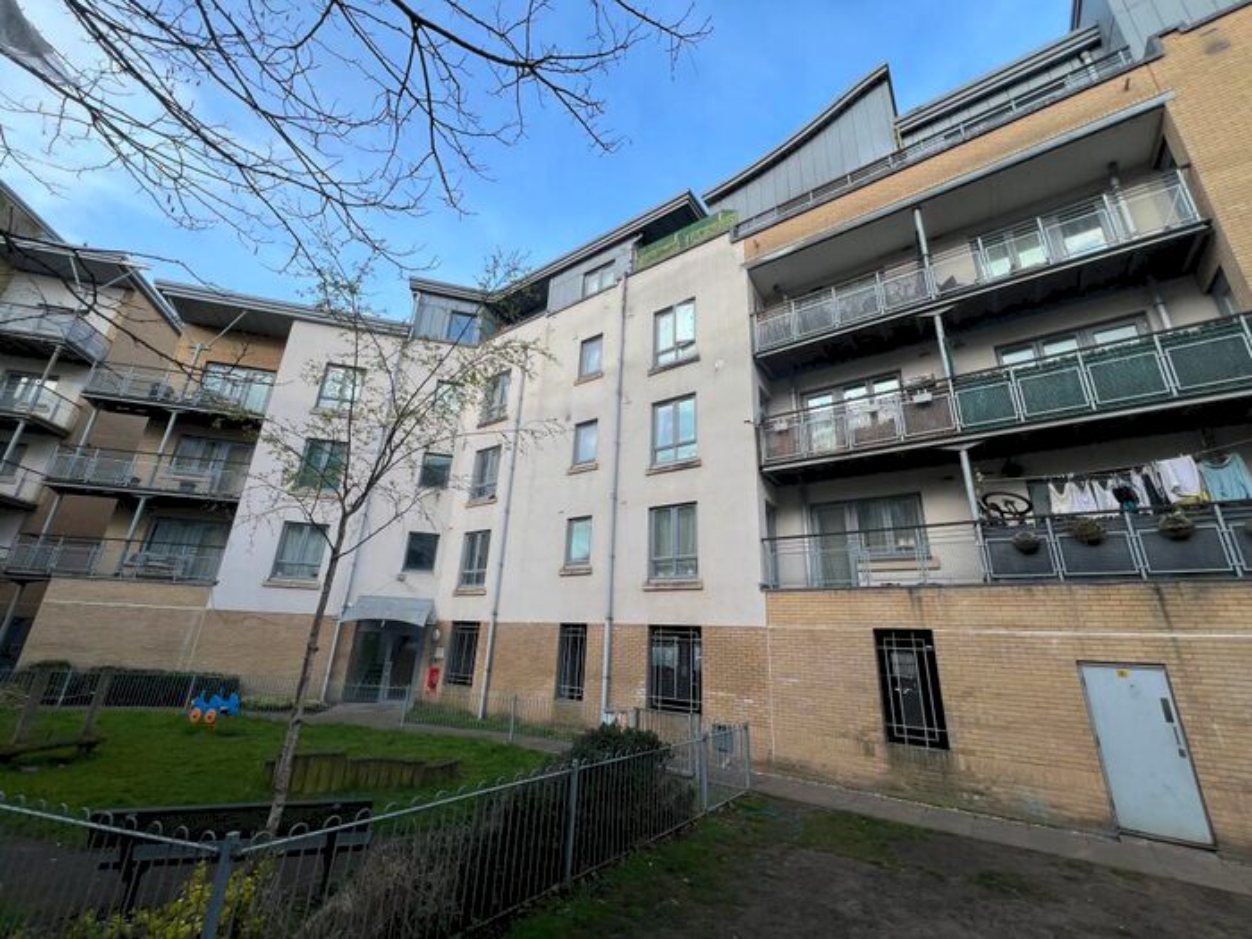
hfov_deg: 106.2
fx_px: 470
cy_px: 470
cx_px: 626
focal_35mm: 13
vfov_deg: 89.9
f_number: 1.8
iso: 32
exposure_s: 1/494
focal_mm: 1.57
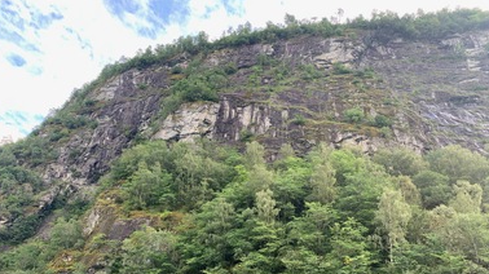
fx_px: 389
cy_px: 191
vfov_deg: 38.2
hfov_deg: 64.3
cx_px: 239
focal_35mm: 30
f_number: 1.8
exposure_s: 1/130
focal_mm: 4.25
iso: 25
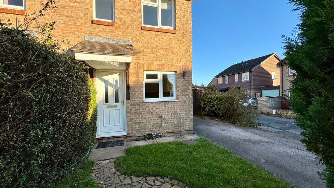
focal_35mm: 16
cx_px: 169
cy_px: 97
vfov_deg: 67.1
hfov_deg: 99.4
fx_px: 142
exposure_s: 1/636
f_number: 2.2
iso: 40
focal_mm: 2.22
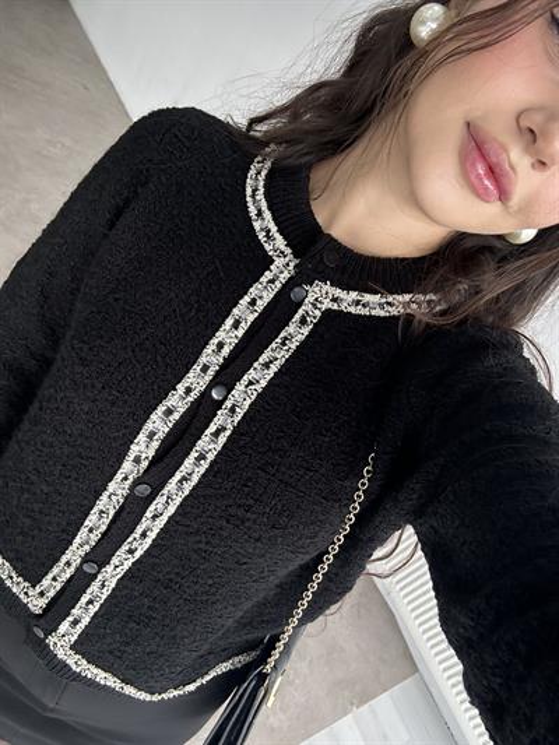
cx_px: 280
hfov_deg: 58.9
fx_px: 495
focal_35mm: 23
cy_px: 372
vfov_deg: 73.9
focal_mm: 2.69
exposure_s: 1/121
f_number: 1.9
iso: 64
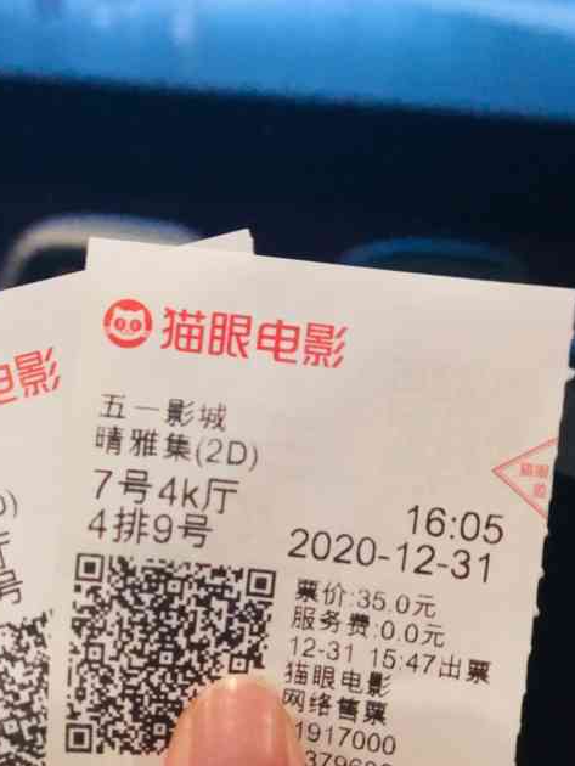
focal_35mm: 77
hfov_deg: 19.1
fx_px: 1704
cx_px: 176
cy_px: 527
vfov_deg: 25.2
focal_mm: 6
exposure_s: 1/8
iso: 250
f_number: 2.4
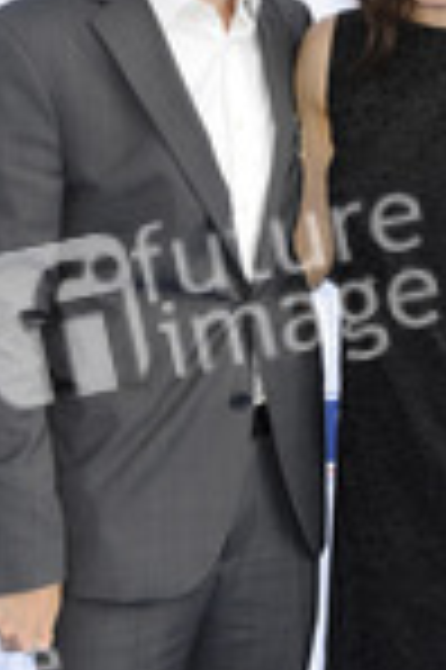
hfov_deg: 12.1
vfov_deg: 18.0
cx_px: 338
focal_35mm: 113
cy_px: 526
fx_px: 2105
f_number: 6.3
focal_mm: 42
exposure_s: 1/160
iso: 250
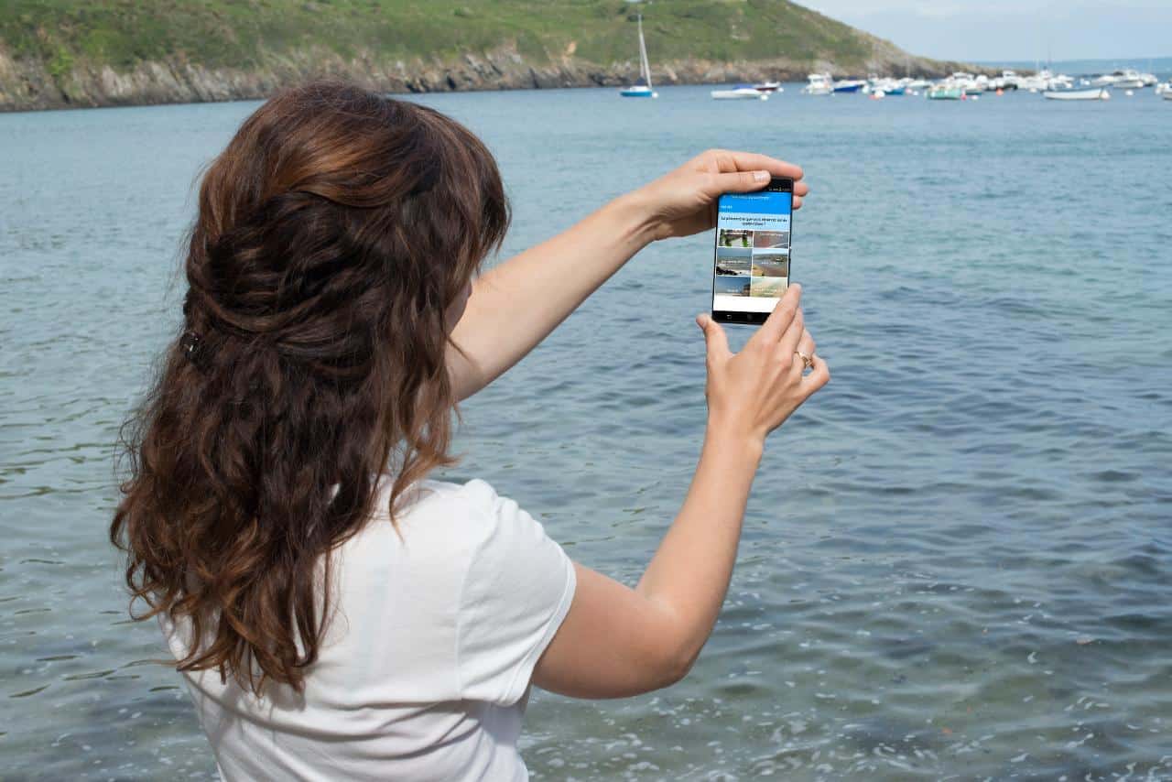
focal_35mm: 50
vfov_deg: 27.0
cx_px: 586
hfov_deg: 39.6
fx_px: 1628
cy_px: 391
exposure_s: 1/1250
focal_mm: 50
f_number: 16
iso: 2000
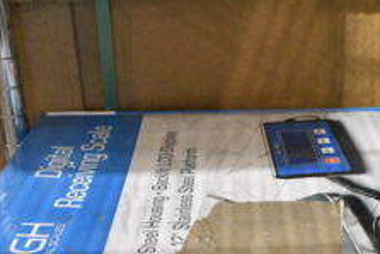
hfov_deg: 27.1
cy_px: 317
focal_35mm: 74
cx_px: 259
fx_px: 782
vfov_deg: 17.5
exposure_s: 1/500
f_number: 7.1
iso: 6400
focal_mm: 18
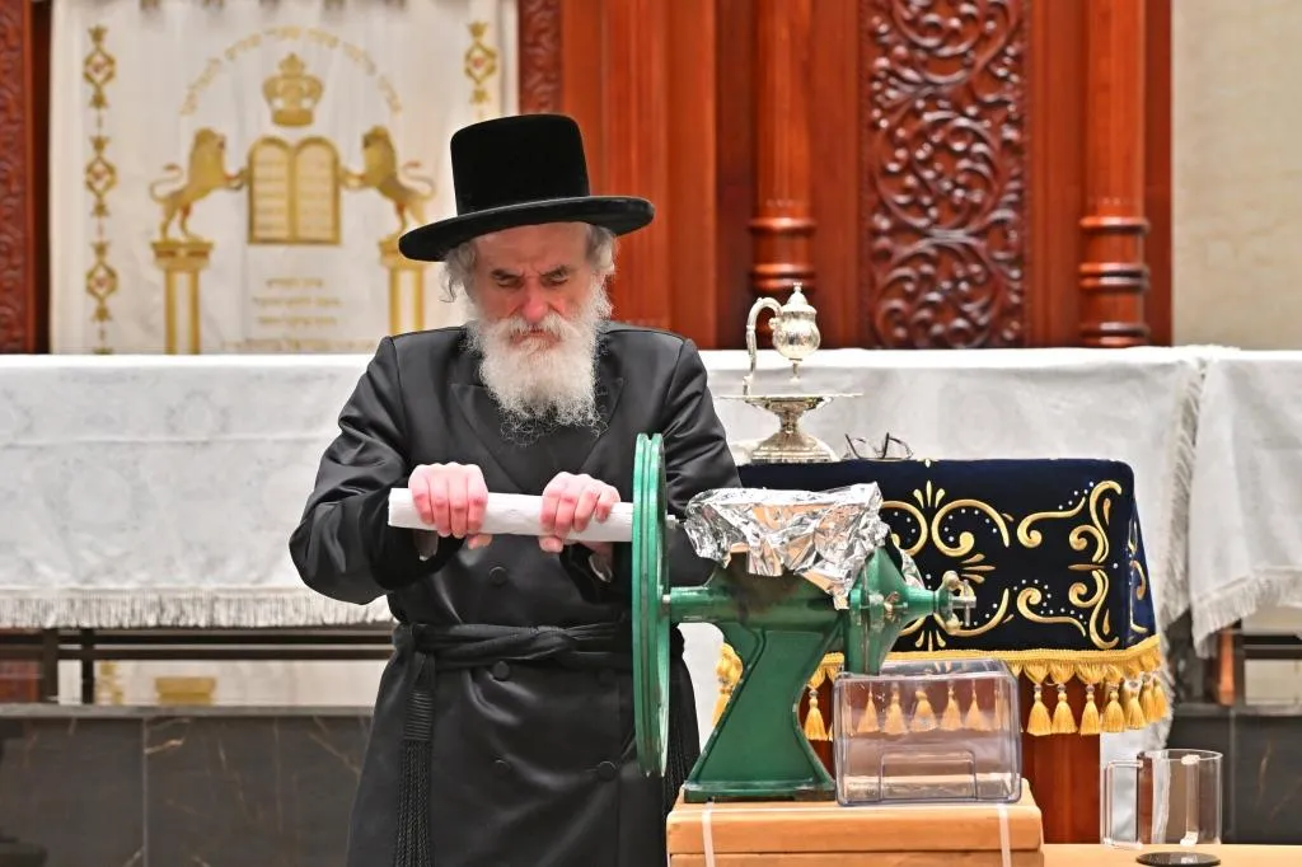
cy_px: 434
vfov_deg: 12.7
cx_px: 651
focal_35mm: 108
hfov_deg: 18.9
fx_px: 3905
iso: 640
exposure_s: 1/320
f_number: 4
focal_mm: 72
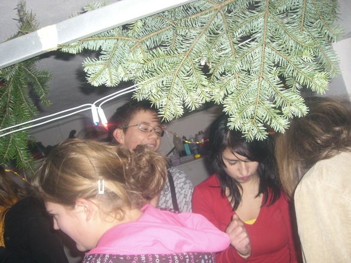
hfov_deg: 49.0
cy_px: 132
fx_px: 385
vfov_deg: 37.7
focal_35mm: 38
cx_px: 176
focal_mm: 6.2
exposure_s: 1/60
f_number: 2.7
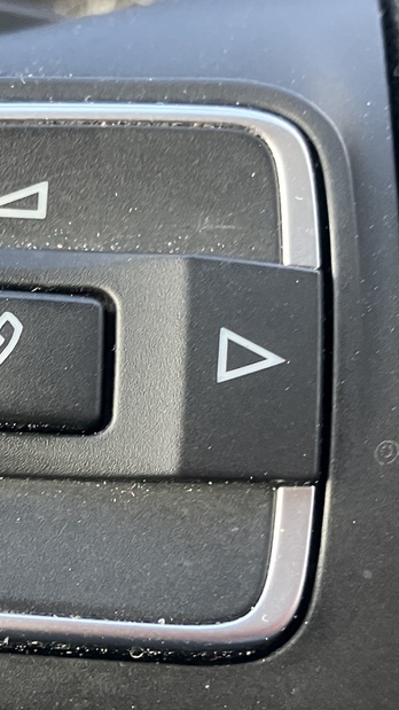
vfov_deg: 29.7
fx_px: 1336
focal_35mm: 71
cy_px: 413
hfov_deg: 16.7
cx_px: 9
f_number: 1.8
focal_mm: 3.99
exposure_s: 1/60
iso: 125
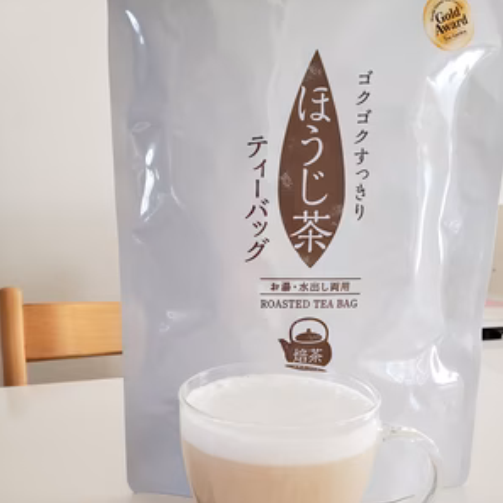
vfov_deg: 51.6
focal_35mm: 31
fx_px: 510
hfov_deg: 52.5
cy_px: 332
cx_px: 251
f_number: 2.4
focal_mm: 4.3
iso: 250
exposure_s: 1/50
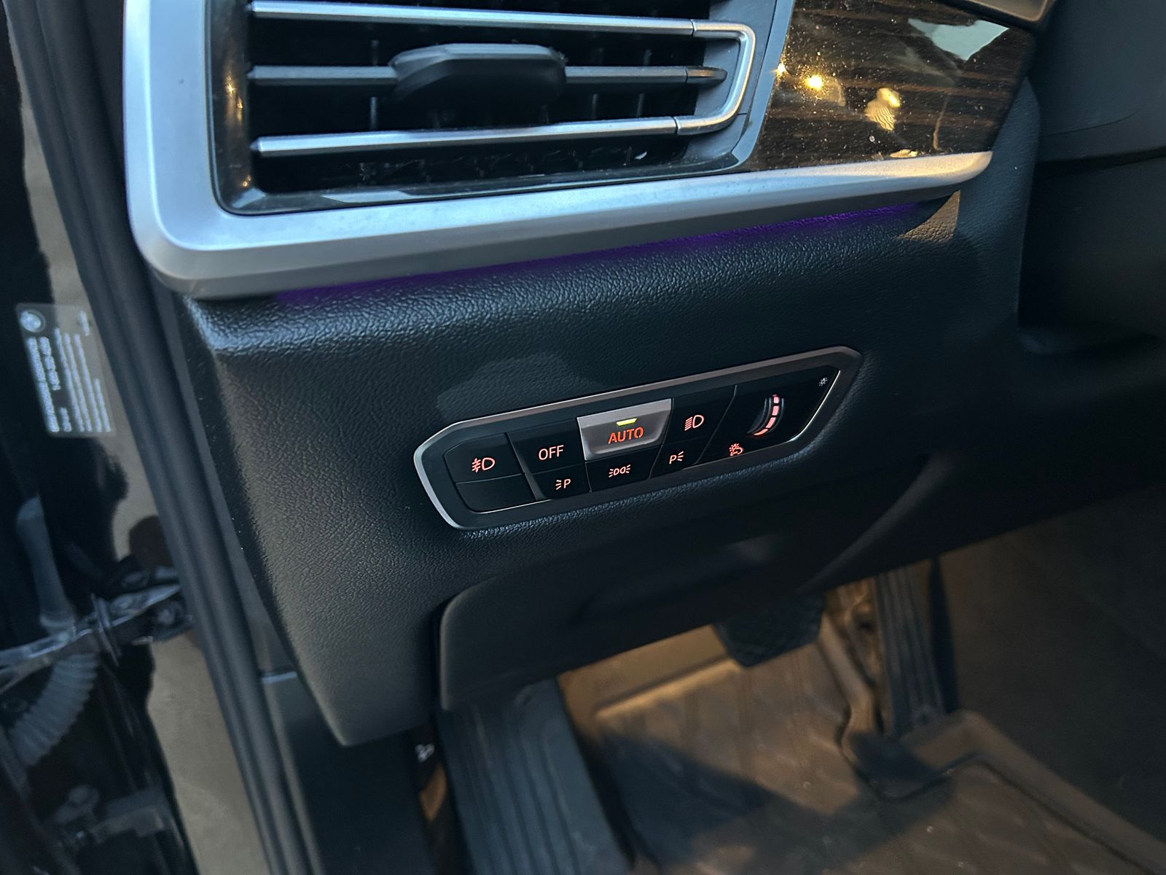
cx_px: 583
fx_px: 876
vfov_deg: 53.1
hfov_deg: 67.3
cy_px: 438
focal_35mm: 26
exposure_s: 1/30
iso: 640
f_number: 1.5
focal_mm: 5.7
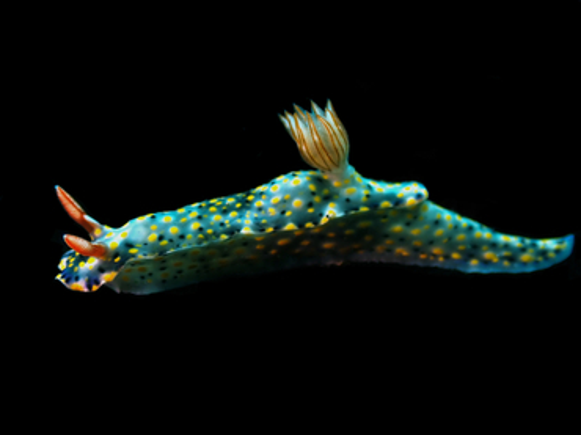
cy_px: 218
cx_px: 290
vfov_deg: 32.8
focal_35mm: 44
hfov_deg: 43.0
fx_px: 738
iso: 125
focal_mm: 7.84
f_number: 2.9
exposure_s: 1/160
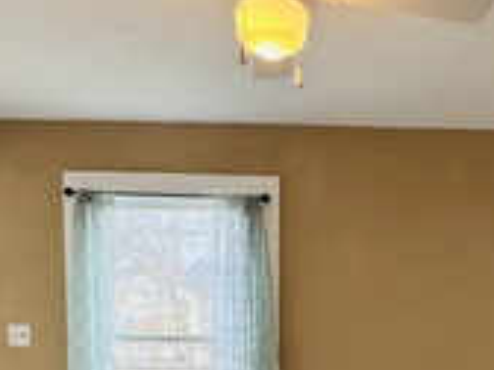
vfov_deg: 33.0
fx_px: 571
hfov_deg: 46.3
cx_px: 315
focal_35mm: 40
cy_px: 370
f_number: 2.2
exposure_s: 1/120
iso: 80
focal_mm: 2.22
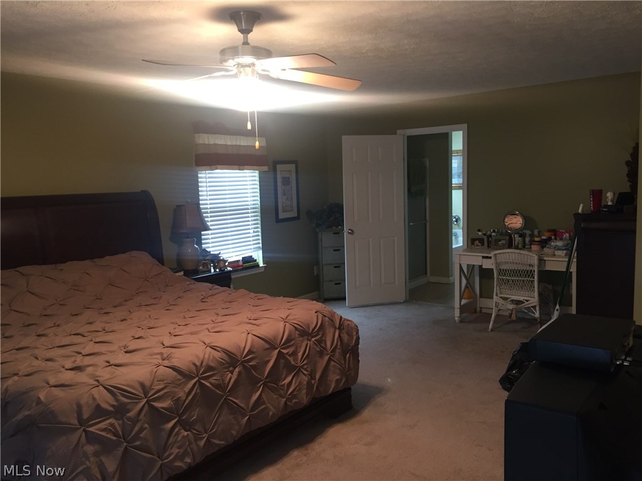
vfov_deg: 48.2
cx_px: 321
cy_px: 240
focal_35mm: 29
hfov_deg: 61.7
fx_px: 538
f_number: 2.2
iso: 80
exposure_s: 1/30
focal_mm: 4.15
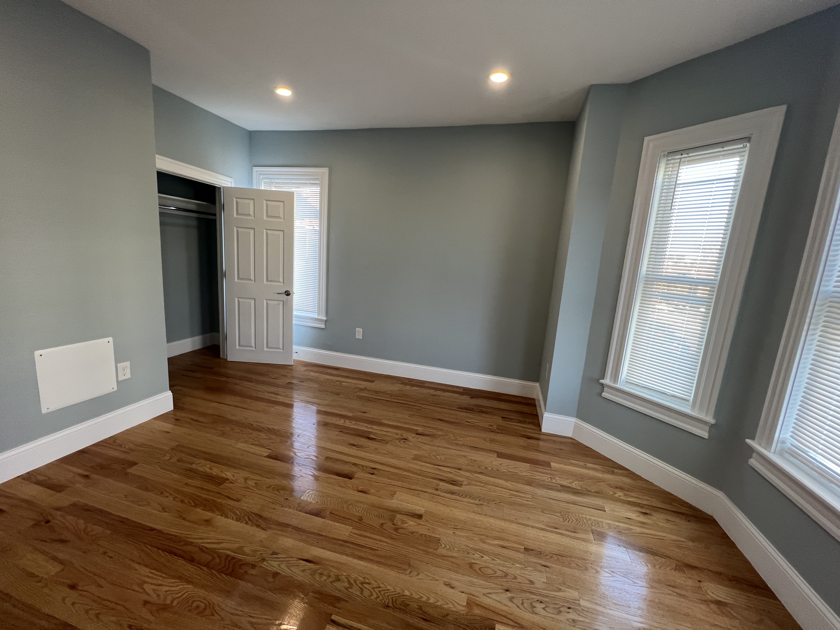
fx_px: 315
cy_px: 315
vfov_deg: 89.9
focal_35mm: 13
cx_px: 420
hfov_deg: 106.2
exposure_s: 1/60
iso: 125
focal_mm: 1.57
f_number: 1.8
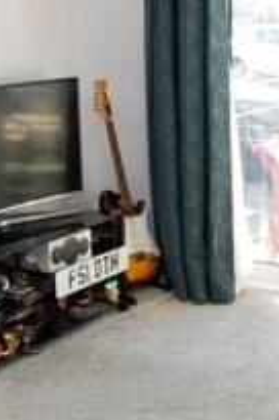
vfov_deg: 27.0
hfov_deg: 18.0
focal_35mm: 75
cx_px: 220
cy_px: 200
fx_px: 875
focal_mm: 10
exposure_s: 1/160
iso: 800
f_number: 6.3
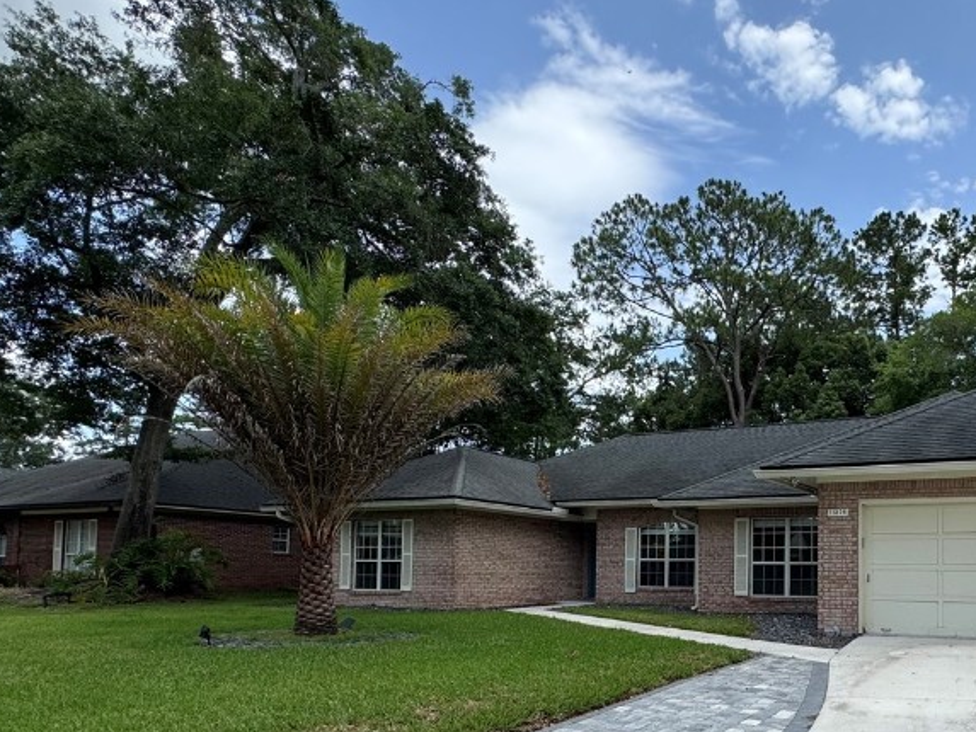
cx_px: 794
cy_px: 541
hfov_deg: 62.9
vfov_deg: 52.7
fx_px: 705
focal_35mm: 25
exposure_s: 1/707
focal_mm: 2.22
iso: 40
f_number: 2.2
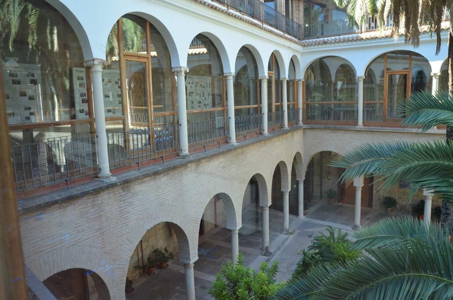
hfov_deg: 67.5
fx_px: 339
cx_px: 226
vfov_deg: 47.7
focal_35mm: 27
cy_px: 150
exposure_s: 1/200
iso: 800
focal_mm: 18
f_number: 7.1
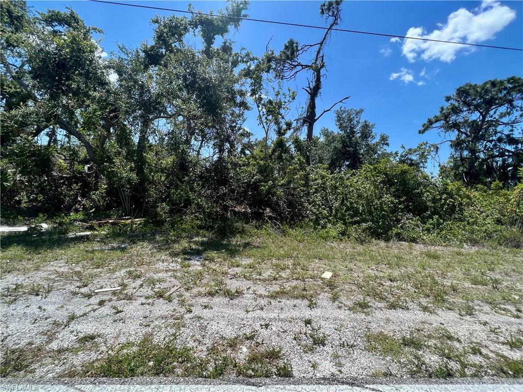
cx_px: 262
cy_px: 196
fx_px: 196
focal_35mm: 13
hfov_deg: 106.2
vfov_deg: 89.9
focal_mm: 1.57
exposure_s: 1/1043
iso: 32
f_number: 1.8
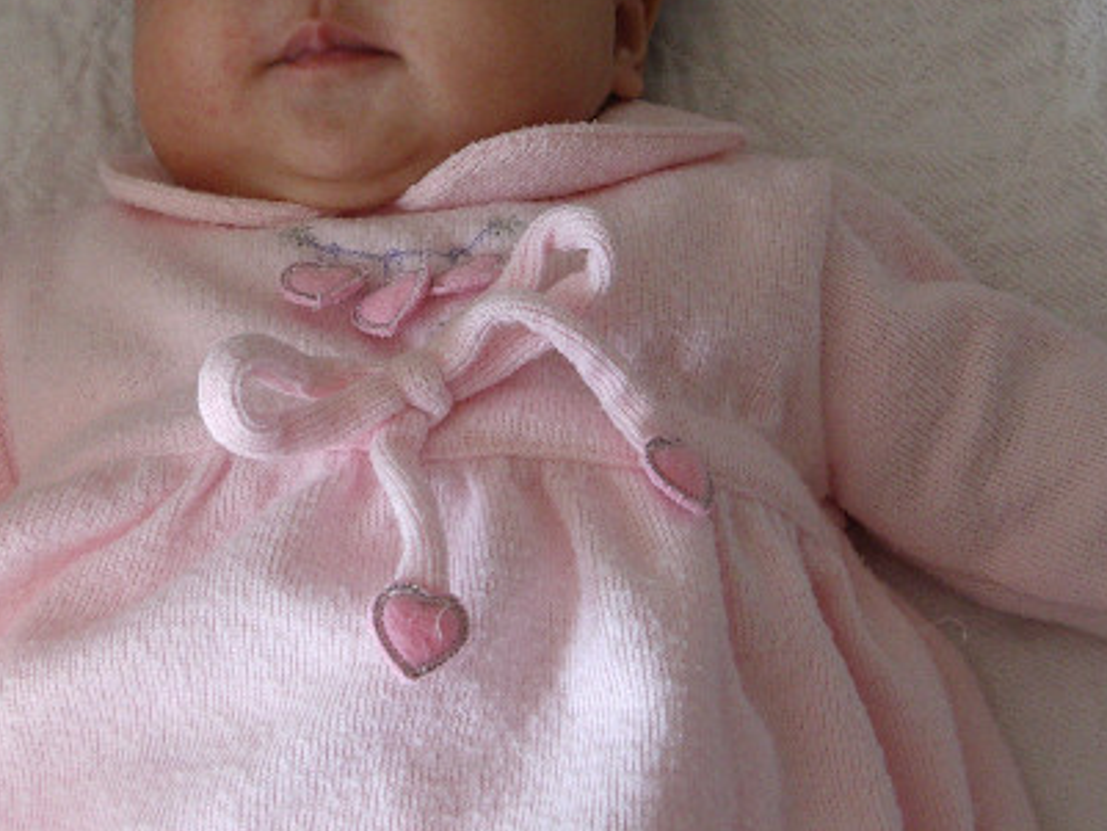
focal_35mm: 83
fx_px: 2655
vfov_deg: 17.7
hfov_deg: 23.5
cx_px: 494
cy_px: 243
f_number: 3
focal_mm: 7.8
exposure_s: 1/80
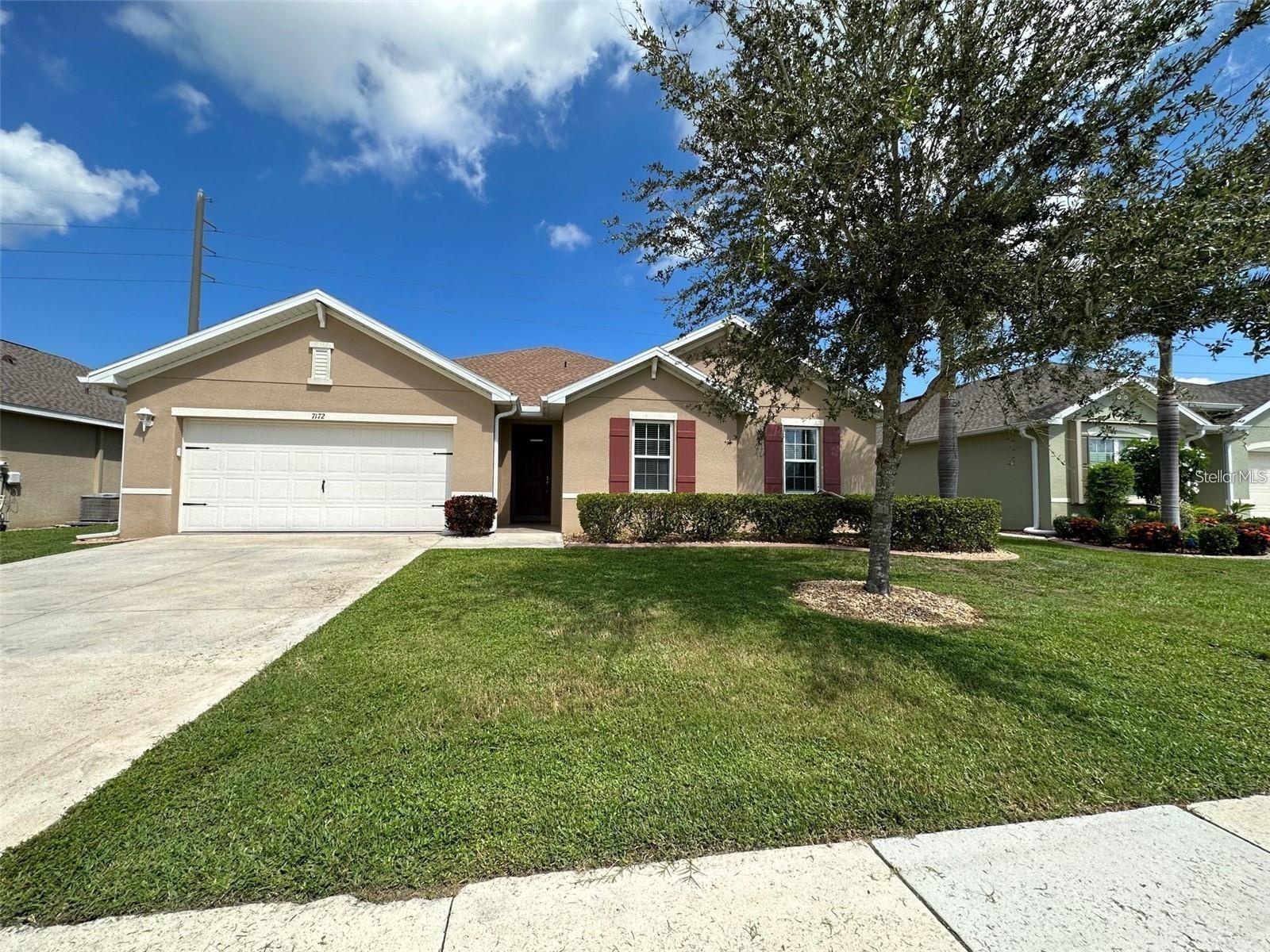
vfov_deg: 85.7
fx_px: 514
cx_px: 635
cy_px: 476
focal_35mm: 14
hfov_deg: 102.1
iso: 50
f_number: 2.2
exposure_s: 1/1949
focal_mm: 2.22
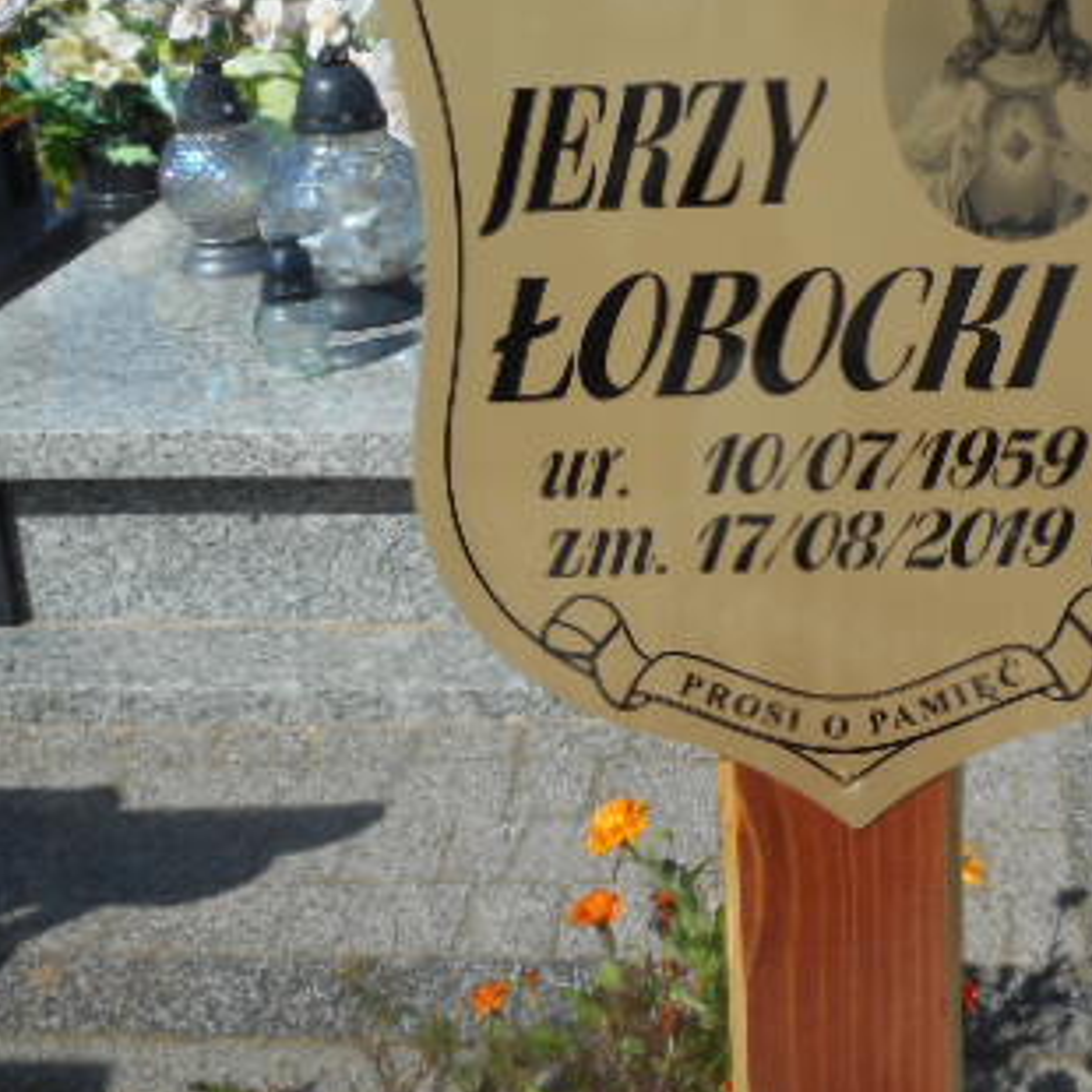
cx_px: 775
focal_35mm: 53
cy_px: 349
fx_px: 1892
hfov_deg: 31.8
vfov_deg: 31.9
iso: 80
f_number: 4
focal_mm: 5.2
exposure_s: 1/1000
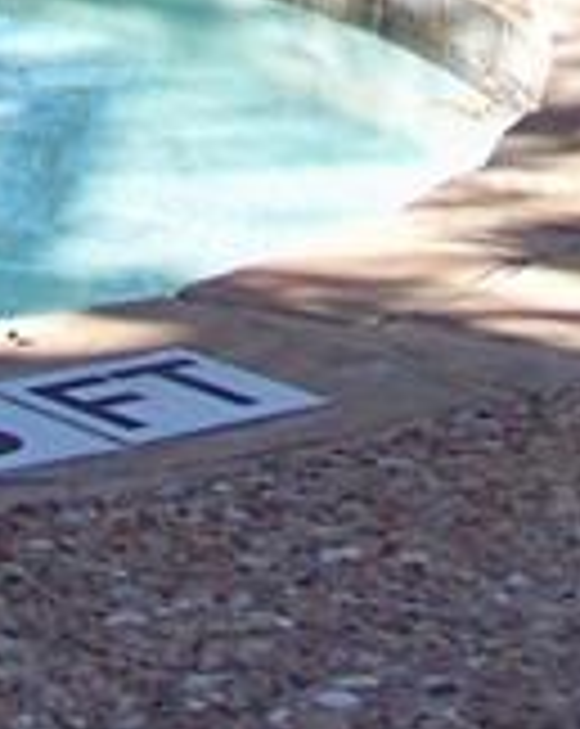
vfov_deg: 9.1
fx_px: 4390
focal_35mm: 204
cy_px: -482
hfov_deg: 7.5
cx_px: 450
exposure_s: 1/250
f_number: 2.8
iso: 64
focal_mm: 5.85
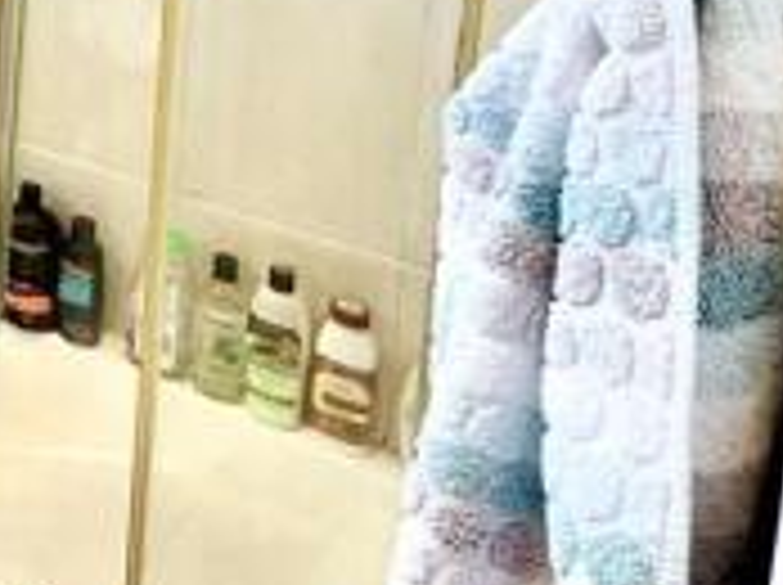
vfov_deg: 26.4
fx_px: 1062
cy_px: -164
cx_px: -466
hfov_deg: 25.9
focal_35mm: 47
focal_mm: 2.22
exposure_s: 1/187
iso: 40
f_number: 2.2
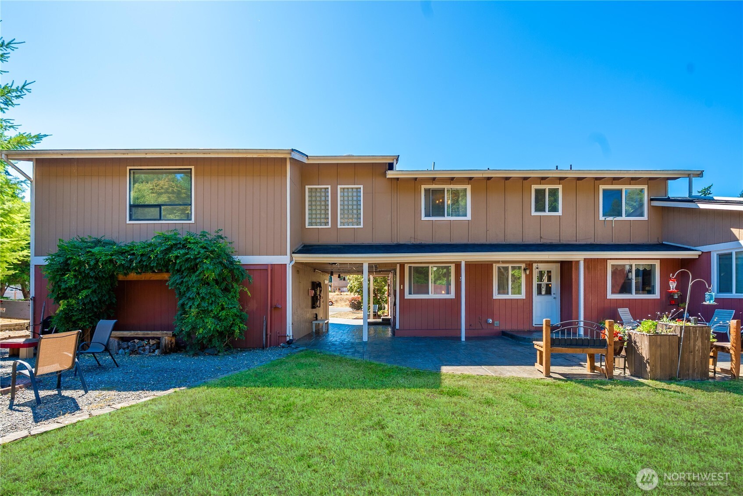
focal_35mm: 13
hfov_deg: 108.3
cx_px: 372
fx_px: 268
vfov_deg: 85.5
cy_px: 248
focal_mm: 13
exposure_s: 1/60
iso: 80
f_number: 7.1
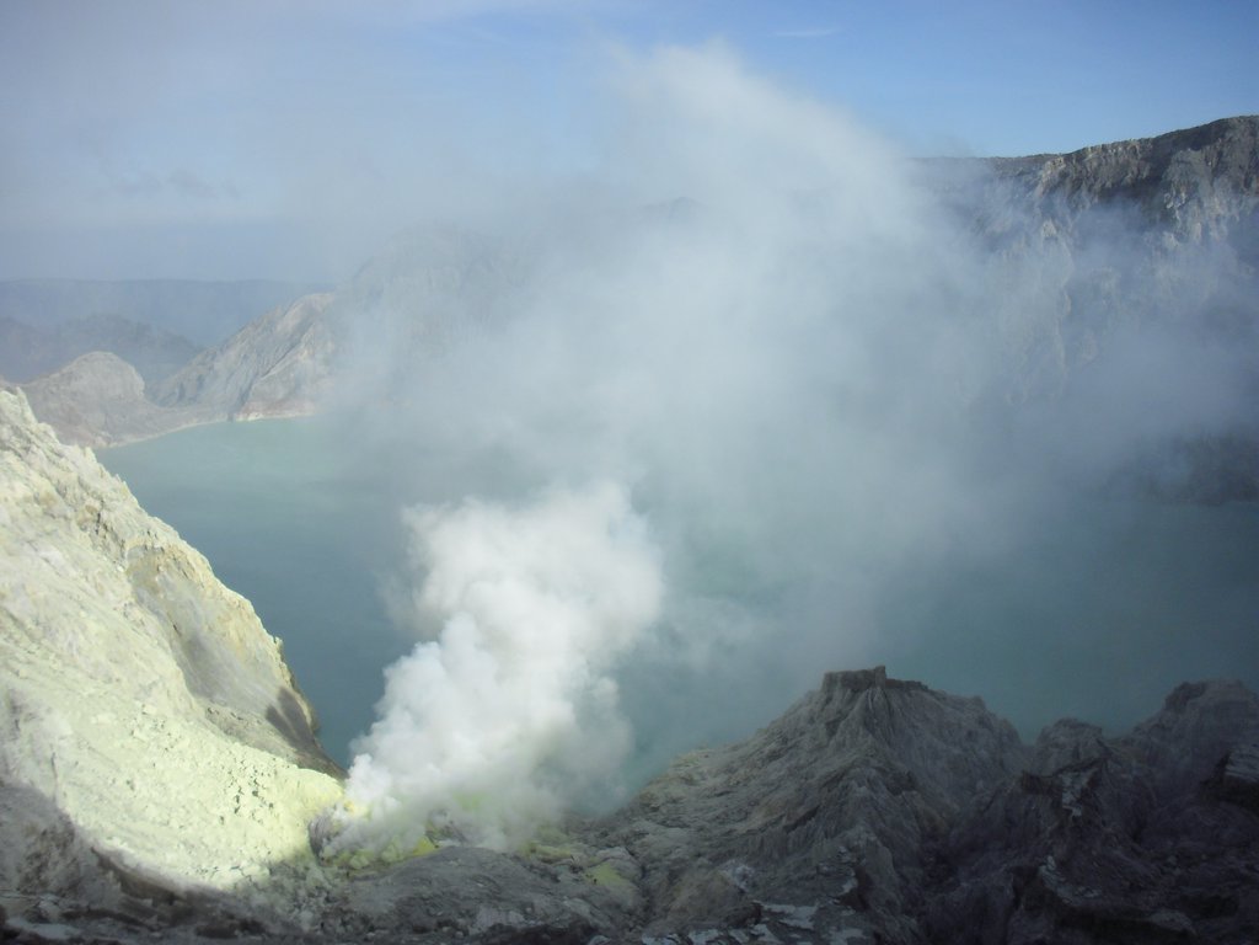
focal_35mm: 38
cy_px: 472
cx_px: 630
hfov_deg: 49.0
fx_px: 1382
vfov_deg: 37.7
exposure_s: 1/400
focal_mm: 6.2
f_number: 8
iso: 100
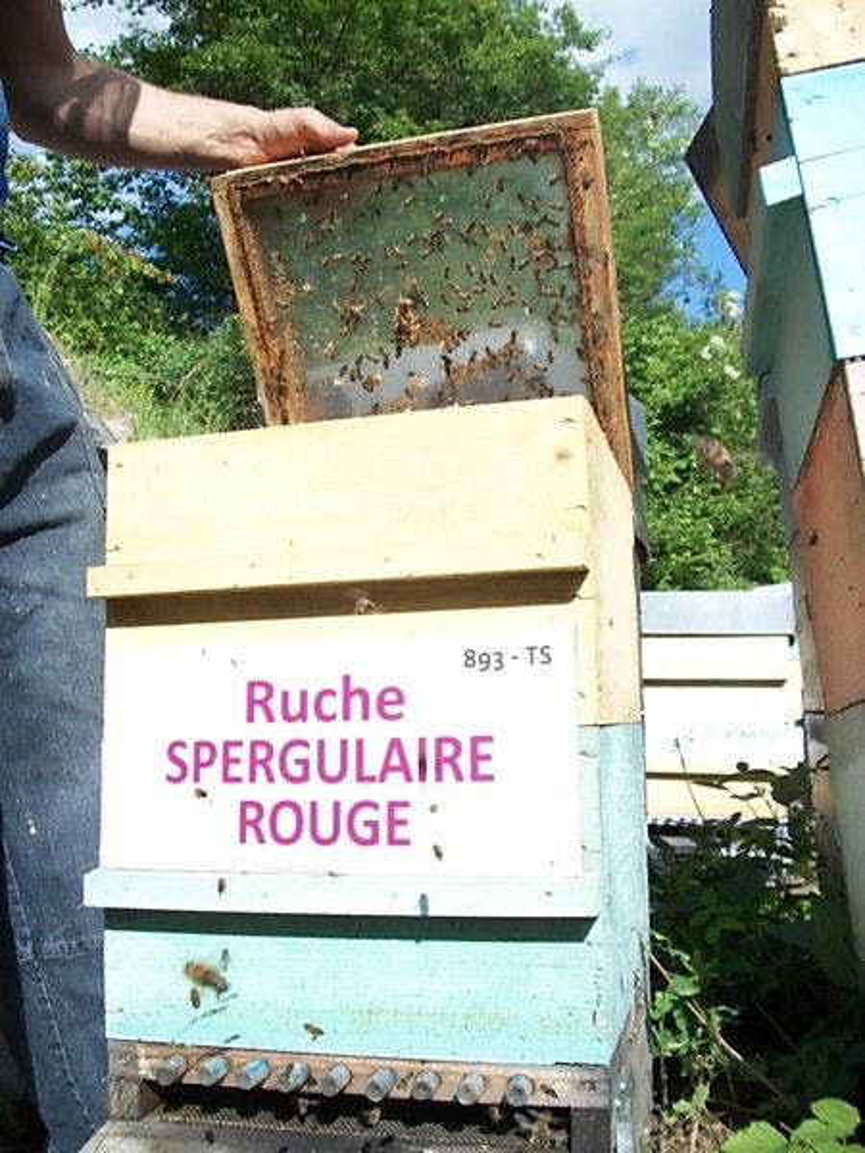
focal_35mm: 32
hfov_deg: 44.2
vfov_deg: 56.8
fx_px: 1066
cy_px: 576
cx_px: 432
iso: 80
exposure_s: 1/800
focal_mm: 5.7
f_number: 2.9
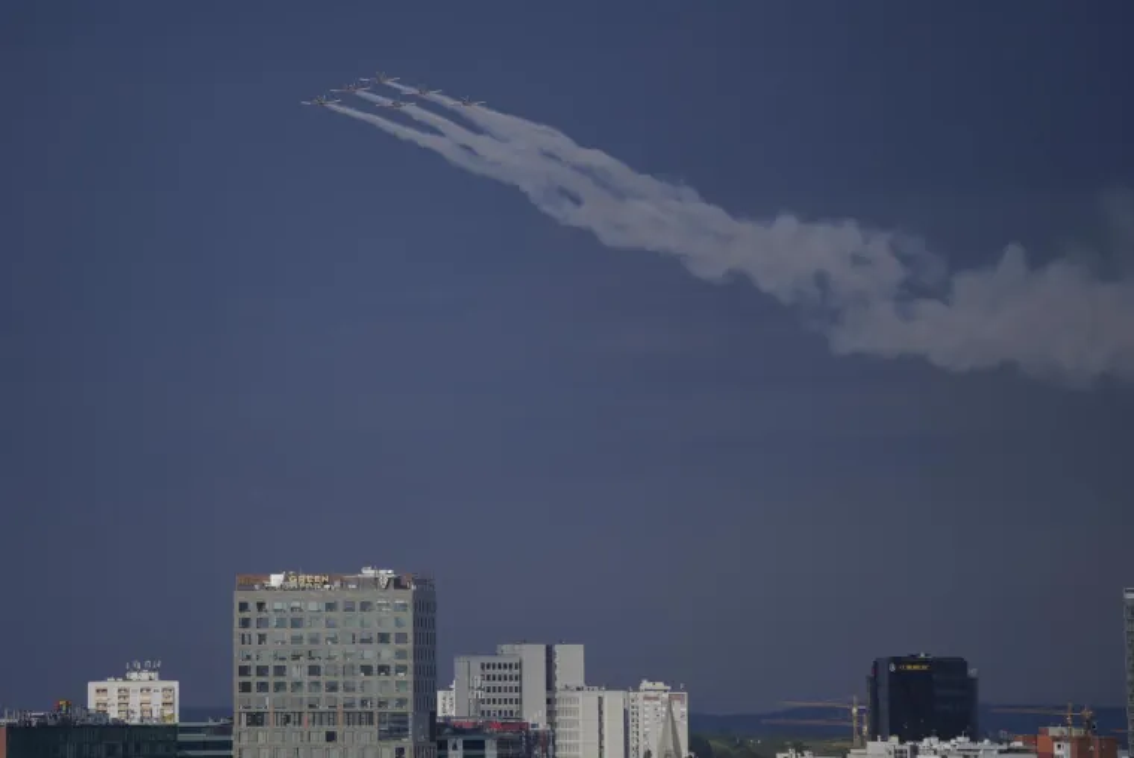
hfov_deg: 10.3
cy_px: 379
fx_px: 6305
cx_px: 567
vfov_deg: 6.9
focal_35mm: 200
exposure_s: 1/6400
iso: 80
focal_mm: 200
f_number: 2.8
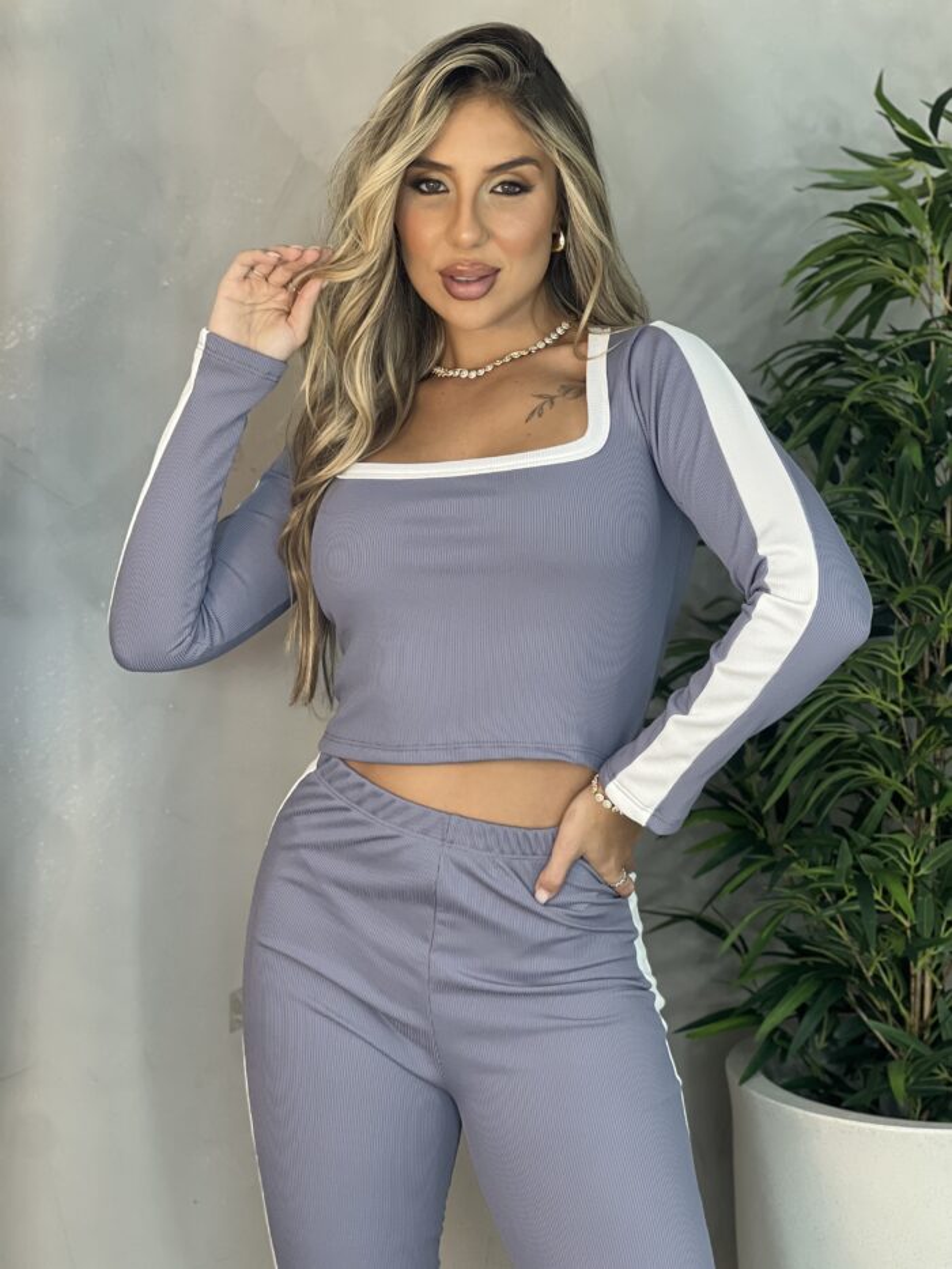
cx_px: 476
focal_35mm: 77
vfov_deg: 25.3
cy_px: 634
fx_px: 2823
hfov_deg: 19.1
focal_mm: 9
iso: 125
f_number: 2.8
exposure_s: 1/120
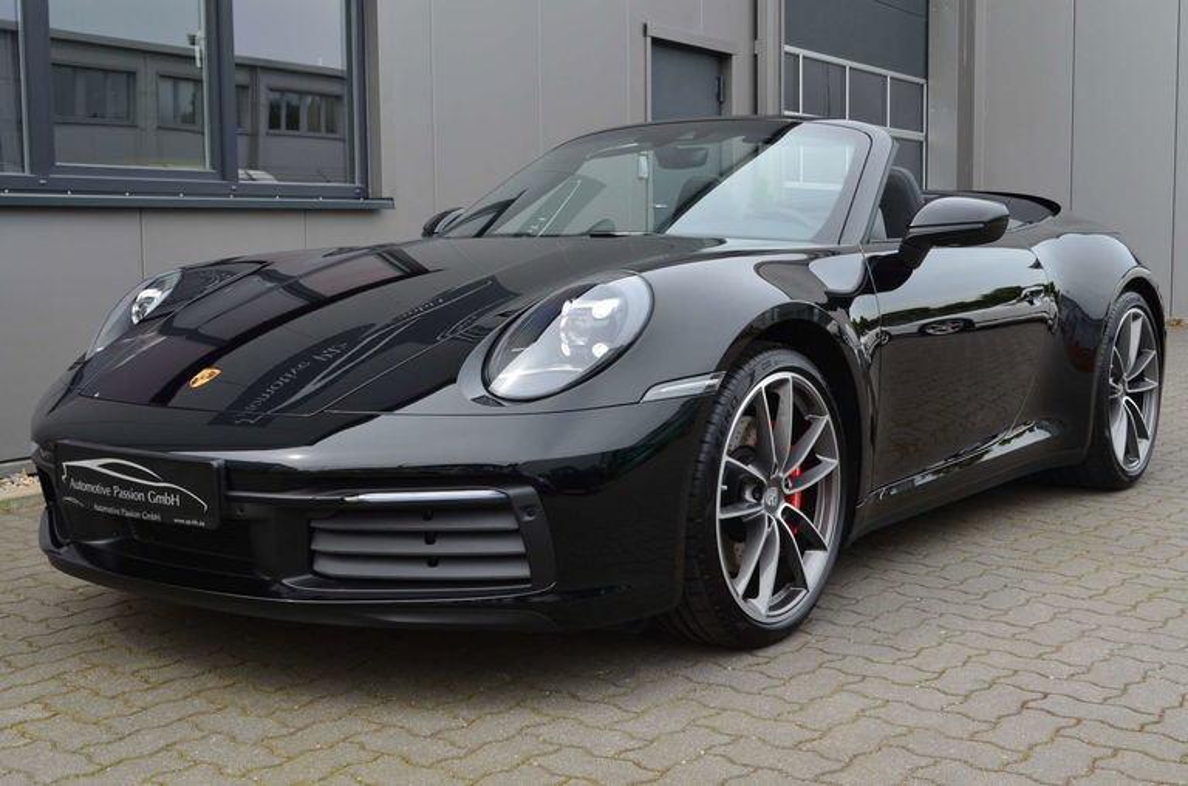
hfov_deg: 43.7
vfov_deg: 29.7
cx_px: 594
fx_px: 1481
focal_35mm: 45
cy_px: 393
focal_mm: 30
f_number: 9
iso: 400
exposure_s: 1/160
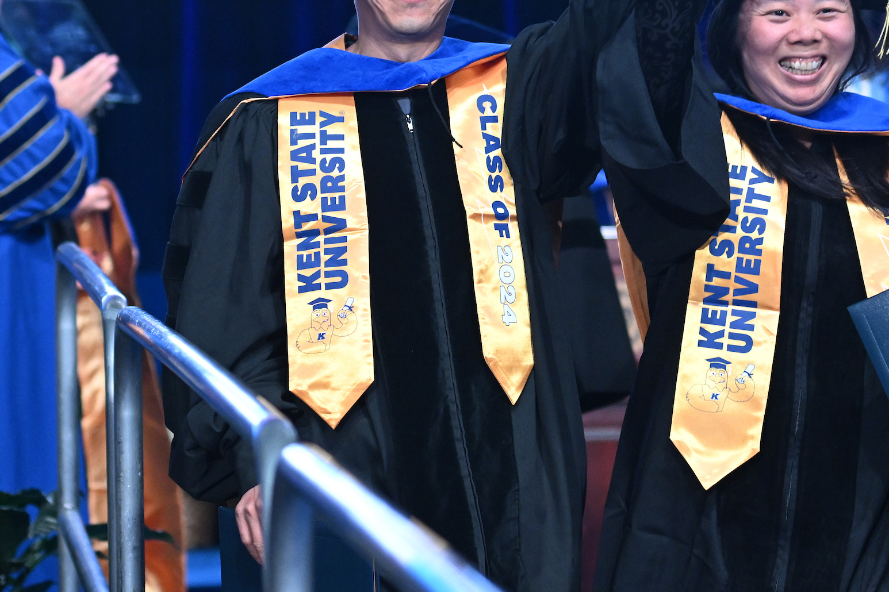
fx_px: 4024
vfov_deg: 8.4
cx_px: 492
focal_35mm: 163
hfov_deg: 12.6
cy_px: 146
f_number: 2.8
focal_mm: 70
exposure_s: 1/400
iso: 2500
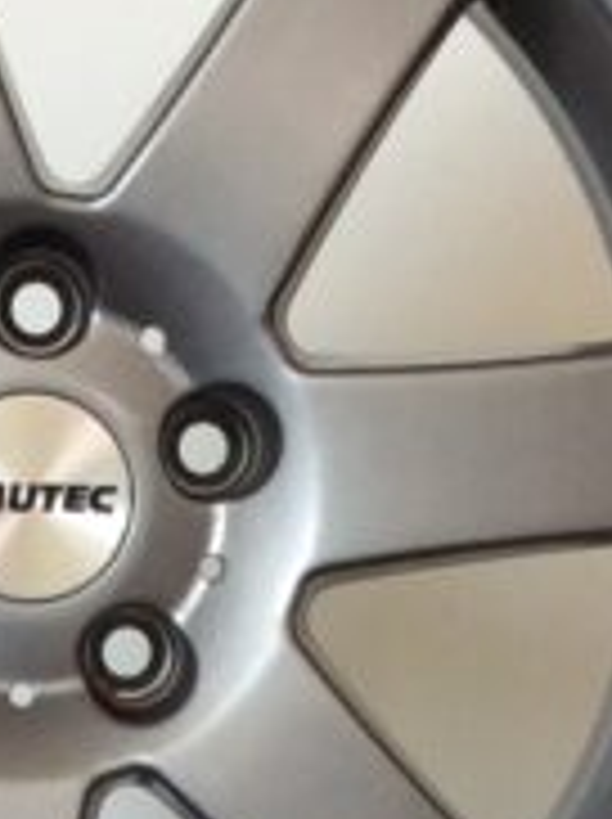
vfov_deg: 10.4
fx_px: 4277
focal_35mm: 181
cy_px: 1395
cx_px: 117
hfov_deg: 8.2
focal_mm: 3.3
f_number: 2.4
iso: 40
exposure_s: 1/25
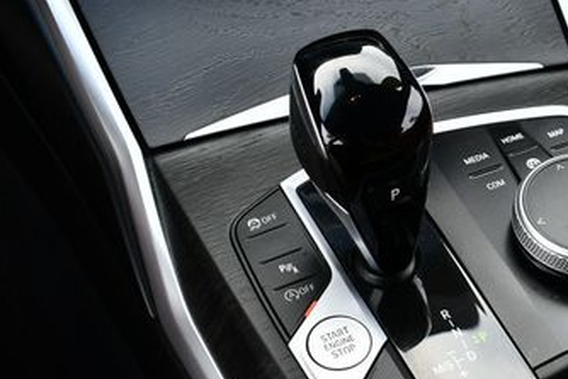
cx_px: 469
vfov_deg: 19.7
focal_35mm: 69
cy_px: 224
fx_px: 1089
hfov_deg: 28.5
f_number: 4.5
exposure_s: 1/80
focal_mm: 18
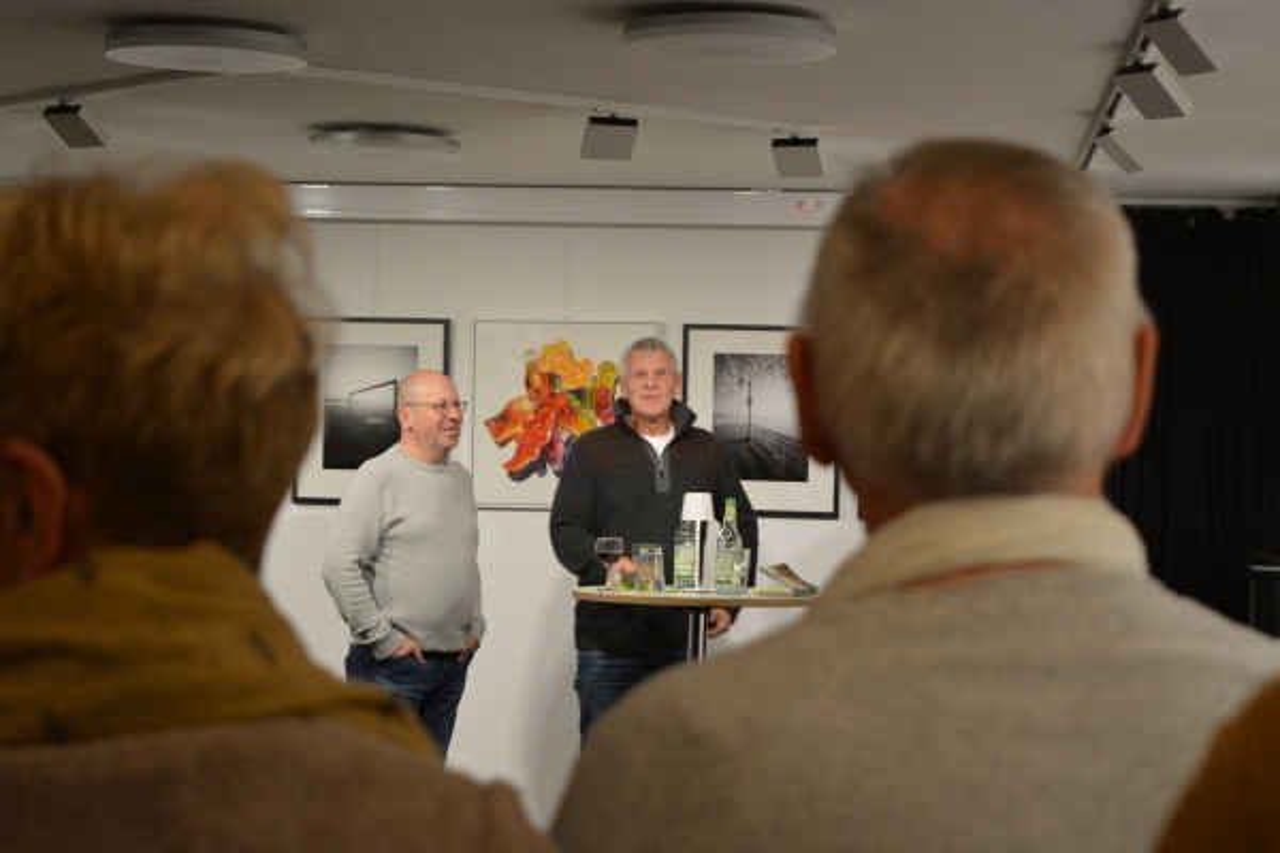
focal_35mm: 78
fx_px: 2773
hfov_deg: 26.0
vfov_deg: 17.5
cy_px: 426
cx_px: 640
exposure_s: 1/50
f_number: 5.6
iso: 800
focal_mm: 52
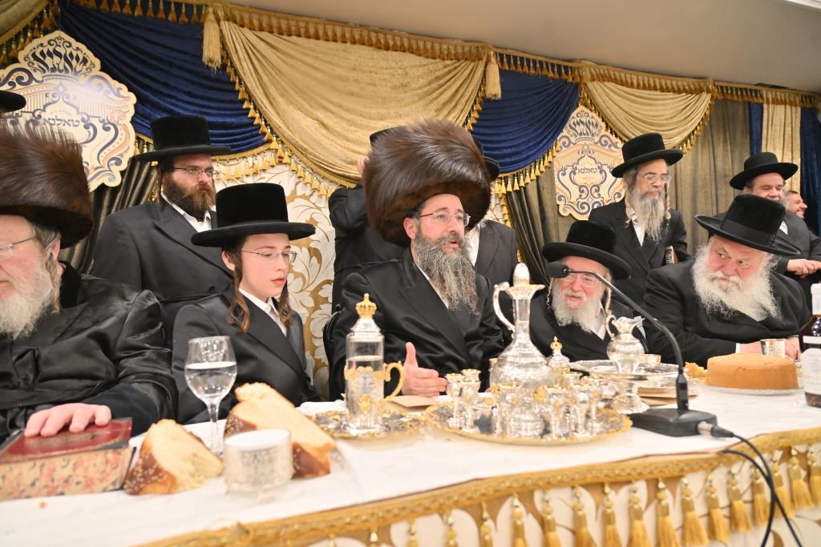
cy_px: 274
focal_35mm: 24
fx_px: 547
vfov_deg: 53.1
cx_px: 410
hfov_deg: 73.7
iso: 800
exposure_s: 1/320
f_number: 4
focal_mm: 24
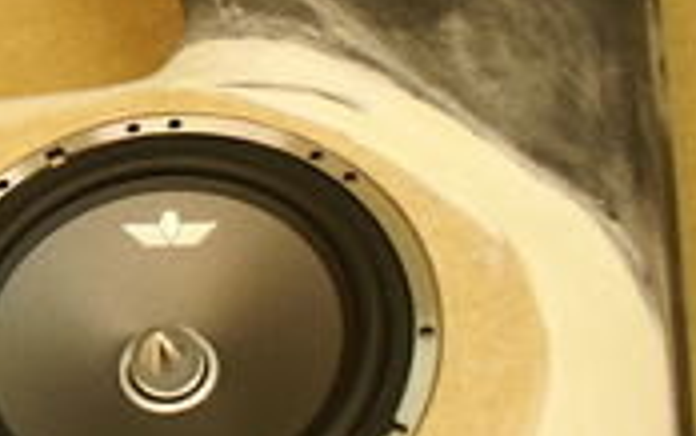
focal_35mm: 101
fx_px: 1917
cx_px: -456
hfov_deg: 17.6
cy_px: 60
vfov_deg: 12.9
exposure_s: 1/30
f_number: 3.5
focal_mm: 18
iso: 200
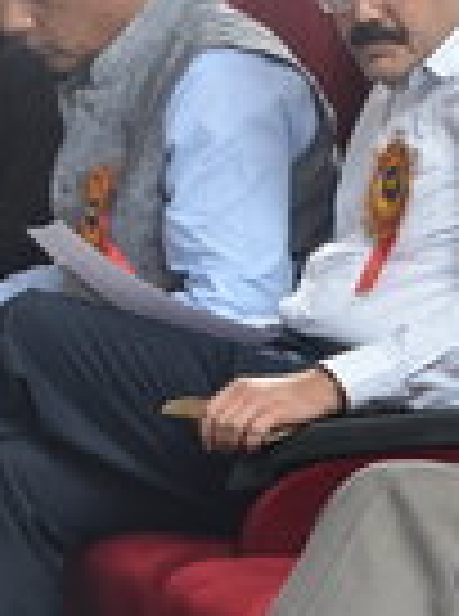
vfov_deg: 6.3
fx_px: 5613
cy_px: 196
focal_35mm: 316
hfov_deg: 4.7
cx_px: 693
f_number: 7.1
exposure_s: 1/125
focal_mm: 50
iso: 250
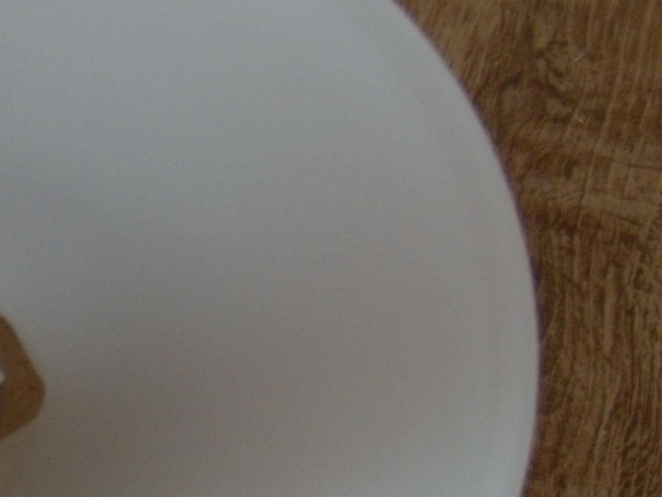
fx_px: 1454
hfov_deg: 24.6
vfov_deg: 19.2
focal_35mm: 76
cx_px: 22
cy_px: 378
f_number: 3.6
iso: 400
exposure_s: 1/50
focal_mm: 6.4
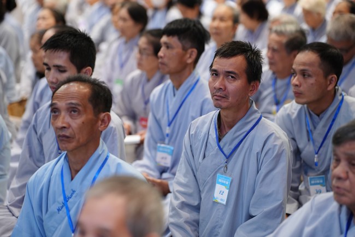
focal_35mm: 103
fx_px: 1015
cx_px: 178
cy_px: 118
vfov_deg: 13.3
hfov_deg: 19.8
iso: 2000
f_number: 2.8
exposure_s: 1/100
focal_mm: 103
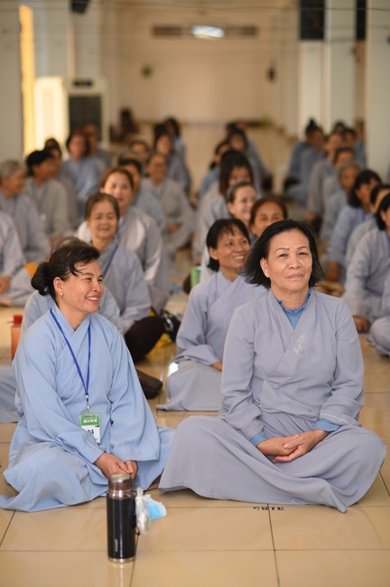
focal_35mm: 85
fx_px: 1384
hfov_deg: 16.0
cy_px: 294
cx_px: 195
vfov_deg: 23.9
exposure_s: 1/200
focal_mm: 85
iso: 1250
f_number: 2.5
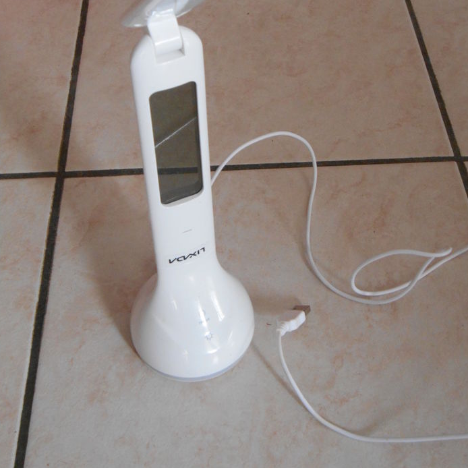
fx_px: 857
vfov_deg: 30.3
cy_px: 154
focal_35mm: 56
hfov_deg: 30.6
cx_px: 248
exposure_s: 1/13
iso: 400
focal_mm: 7.8
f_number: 4.5
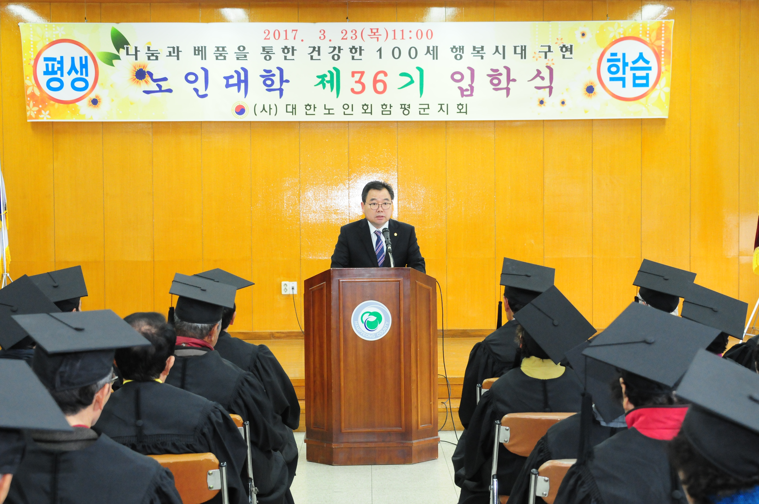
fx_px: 1327
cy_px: 252
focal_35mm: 63
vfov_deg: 21.5
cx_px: 380
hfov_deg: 31.9
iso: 1600
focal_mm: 42
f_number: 5.6
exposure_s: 1/60
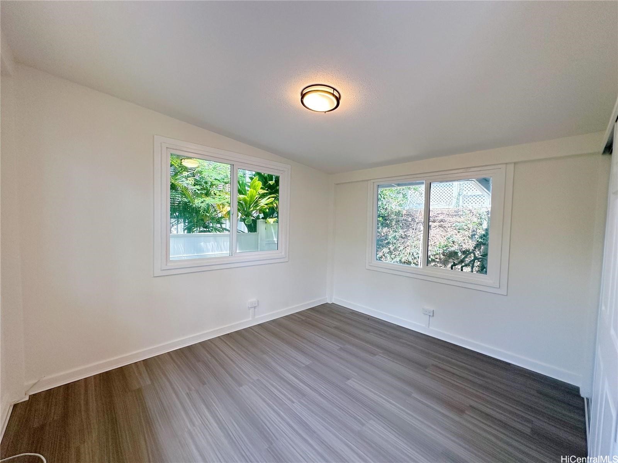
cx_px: 309
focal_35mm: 14
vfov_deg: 85.7
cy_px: 232
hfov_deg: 102.1
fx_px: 250
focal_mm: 2.22
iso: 125
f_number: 2.2
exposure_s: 1/120
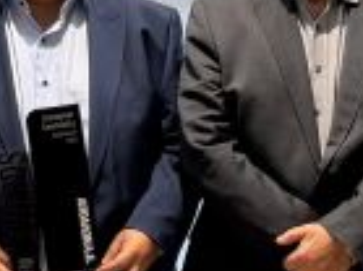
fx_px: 1813
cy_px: 78
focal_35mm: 173
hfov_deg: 11.4
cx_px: 298
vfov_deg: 8.6
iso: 80
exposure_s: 1/100
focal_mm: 6.76
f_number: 1.78
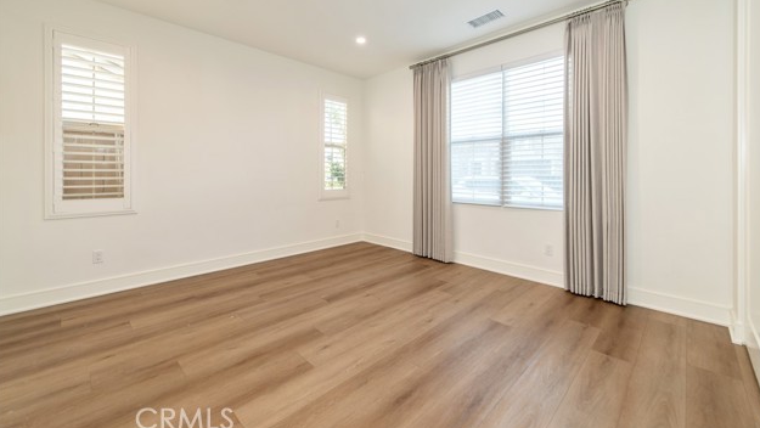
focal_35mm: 15
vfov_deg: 70.1
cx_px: 384
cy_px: 178
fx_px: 302
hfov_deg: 103.0
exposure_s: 1/60
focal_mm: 14
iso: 360
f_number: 4
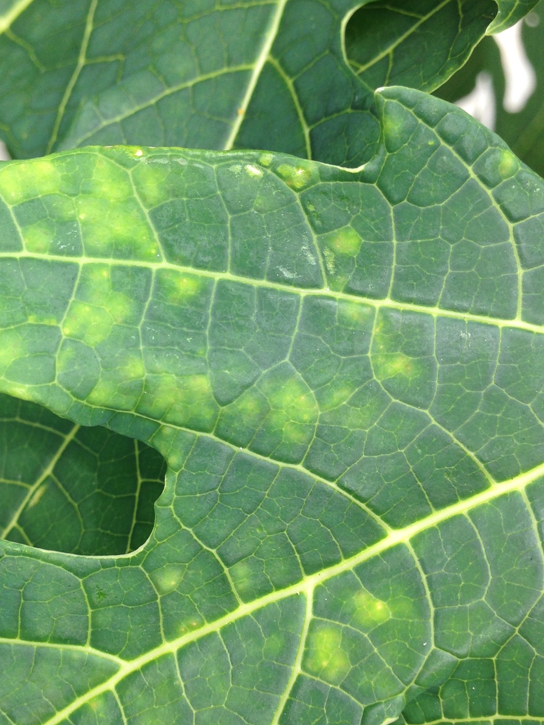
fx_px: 1068
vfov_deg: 37.4
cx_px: 173
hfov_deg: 28.3
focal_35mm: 51
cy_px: 424
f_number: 2.4
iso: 50
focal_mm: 4.12
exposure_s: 1/393
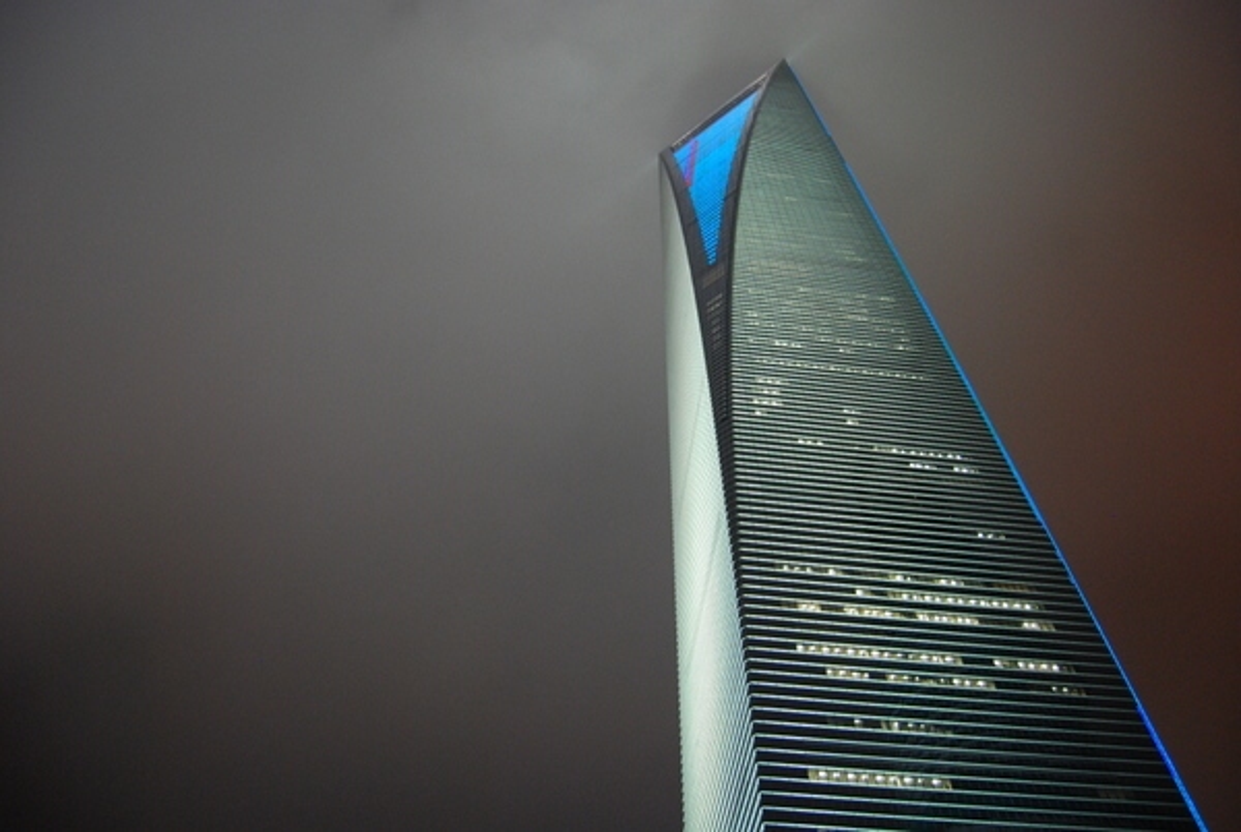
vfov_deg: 48.1
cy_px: 416
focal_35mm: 27
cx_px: 620
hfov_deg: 67.3
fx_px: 932
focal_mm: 18
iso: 800
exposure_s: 1/20
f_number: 3.5
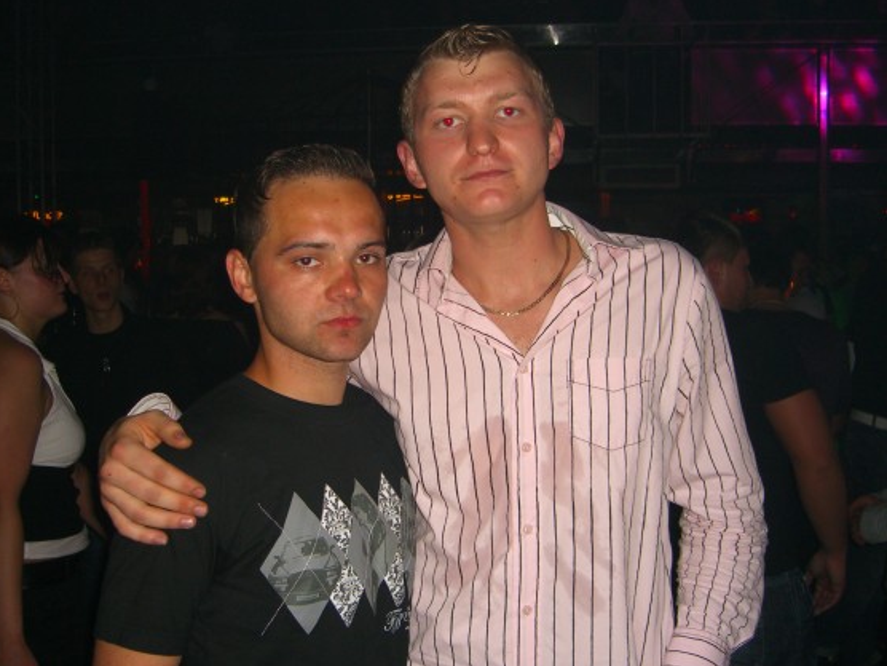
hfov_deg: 45.7
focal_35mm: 41
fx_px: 1051
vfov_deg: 35.1
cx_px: 412
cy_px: 324
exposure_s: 1/60
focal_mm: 7.9
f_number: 2.8
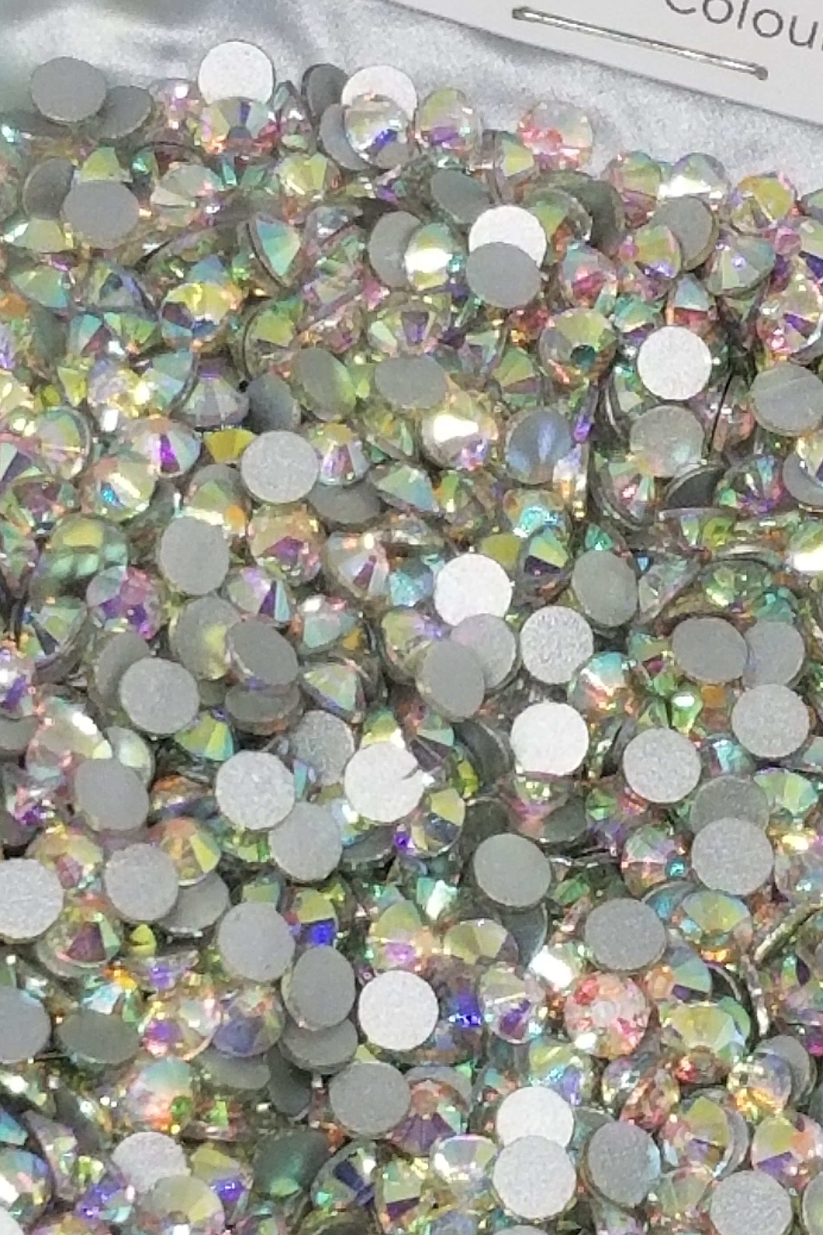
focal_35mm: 39
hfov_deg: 34.2
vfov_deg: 49.2
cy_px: 481
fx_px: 1337
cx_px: 404
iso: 50
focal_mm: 4.25
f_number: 1.7
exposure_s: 1/127
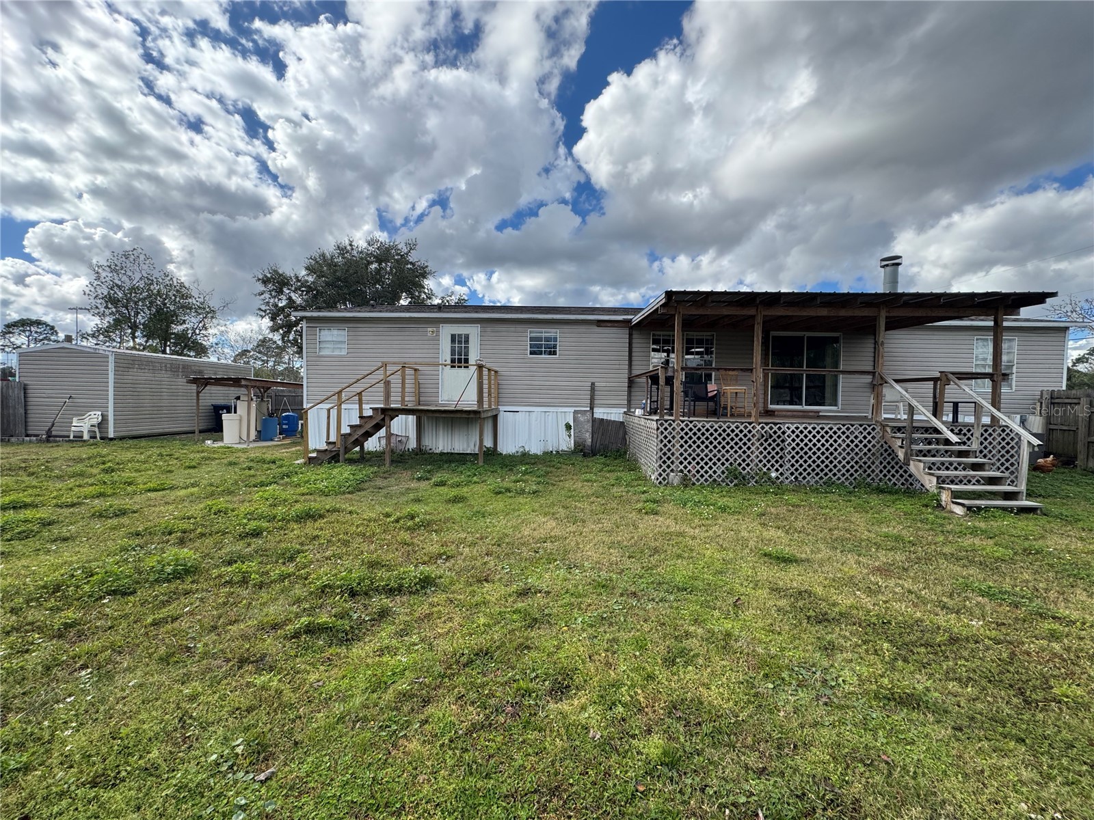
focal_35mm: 14
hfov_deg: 102.1
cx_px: 547
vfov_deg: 85.7
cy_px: 410
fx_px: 442
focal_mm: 2.22
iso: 40
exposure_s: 1/1020
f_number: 2.2
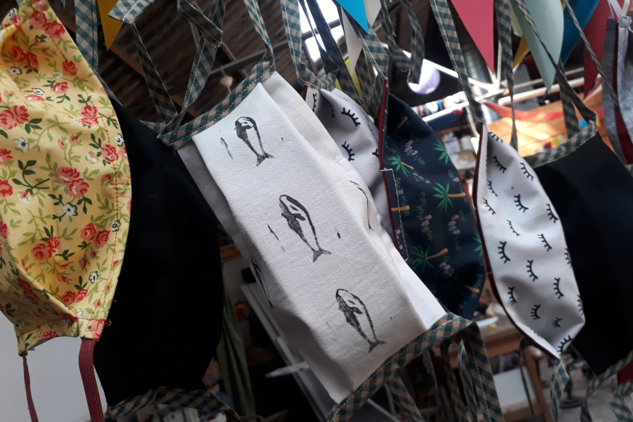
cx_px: 324
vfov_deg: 44.9
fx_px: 510
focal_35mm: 29
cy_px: 235
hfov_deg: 63.7
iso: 64
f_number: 1.9
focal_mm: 3.6
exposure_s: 1/50
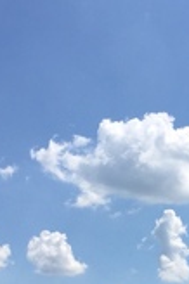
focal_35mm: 108
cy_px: 298
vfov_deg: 18.4
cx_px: 192
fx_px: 852
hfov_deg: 12.5
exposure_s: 1/3968
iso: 32
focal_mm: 4.15
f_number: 2.2
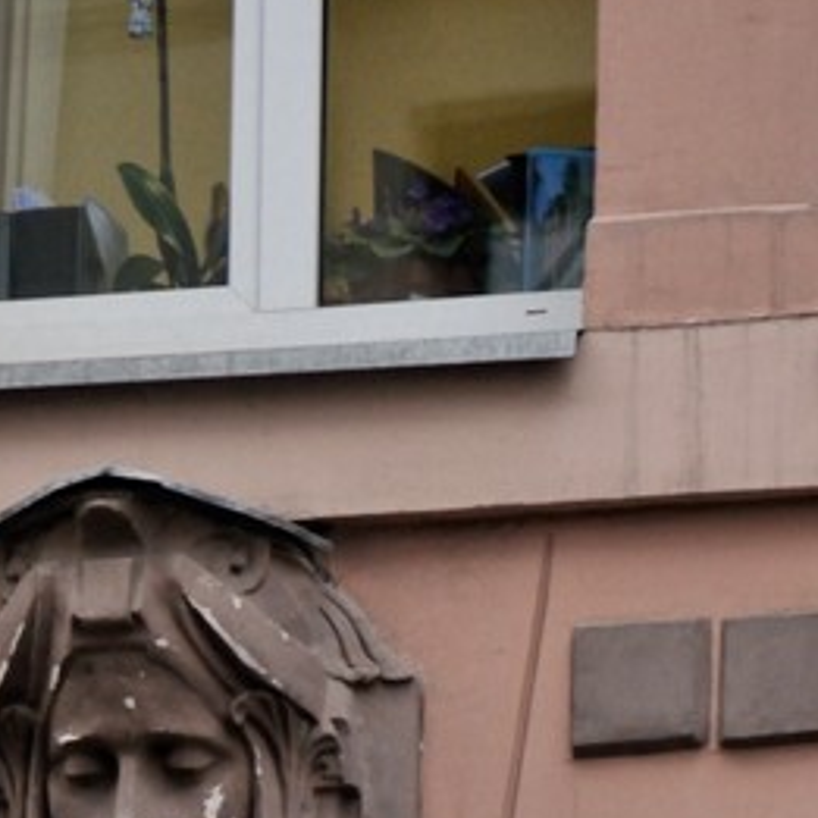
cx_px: 205
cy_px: 1266
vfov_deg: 3.3
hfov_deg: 3.3
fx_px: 14089
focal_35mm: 527
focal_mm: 120
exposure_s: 1/100
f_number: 5.6
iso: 800
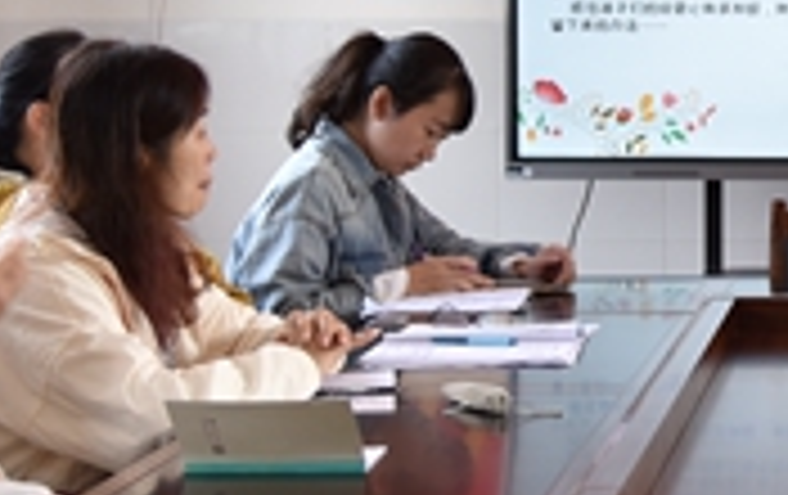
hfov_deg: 16.5
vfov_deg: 11.0
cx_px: 1031
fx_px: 2560
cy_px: 54
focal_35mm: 119
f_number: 4
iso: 250
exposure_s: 1/60
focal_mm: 32
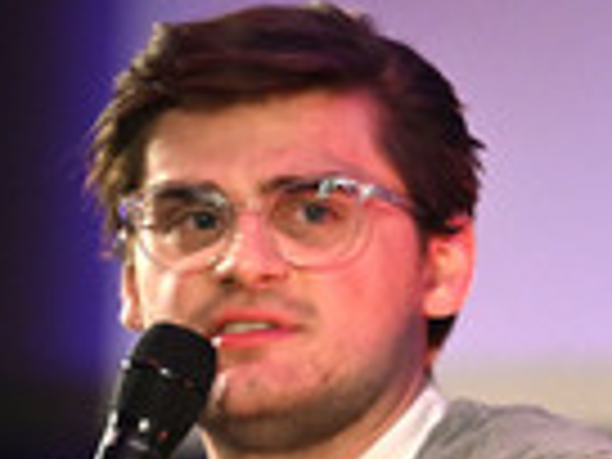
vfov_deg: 2.3
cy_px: 603
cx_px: 124
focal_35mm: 638
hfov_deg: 3.1
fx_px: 11280
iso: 4000
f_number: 2.8
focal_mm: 200
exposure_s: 1/400
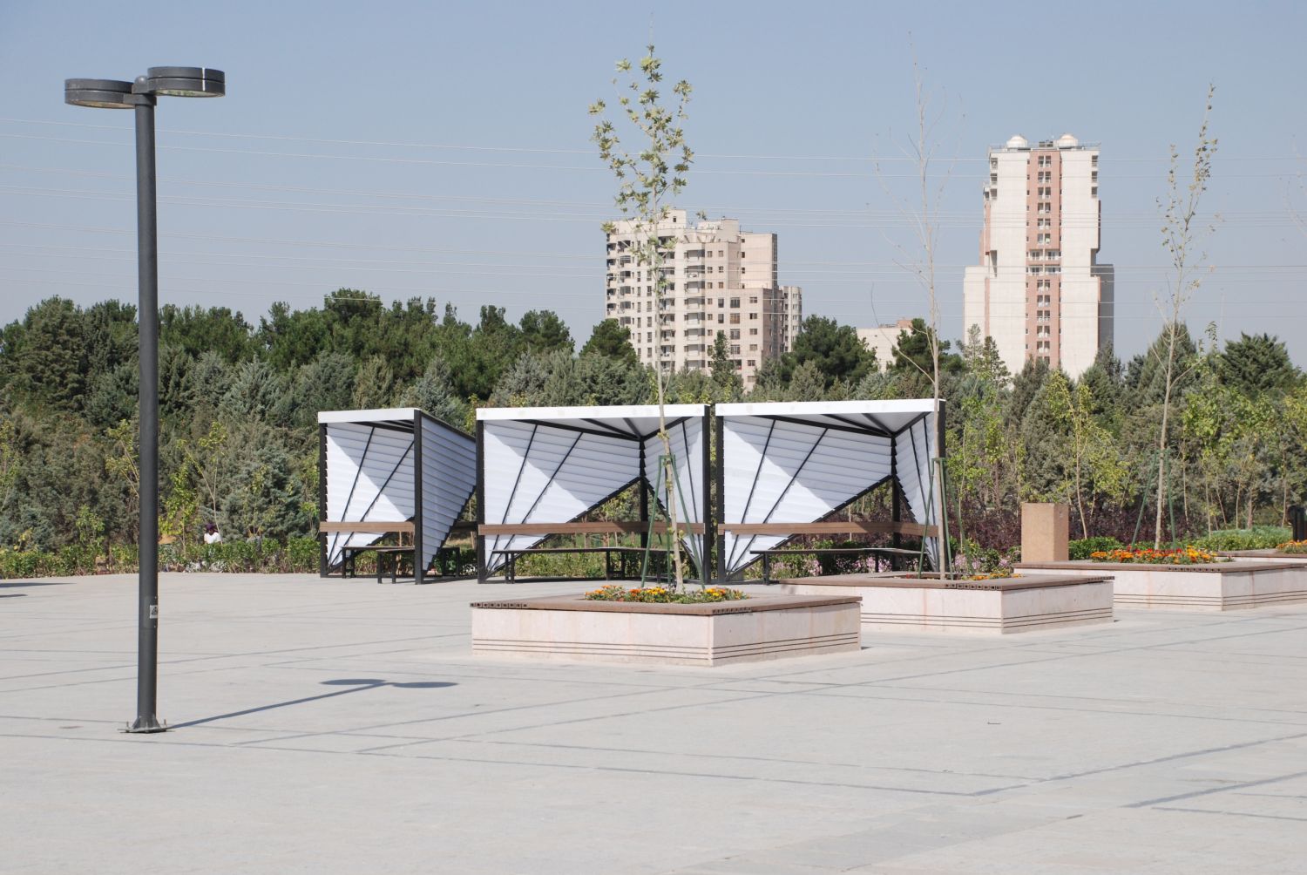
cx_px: 654
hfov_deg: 23.4
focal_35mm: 87
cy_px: 438
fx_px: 3162
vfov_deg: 15.8
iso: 400
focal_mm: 58
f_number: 9
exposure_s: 1/1250
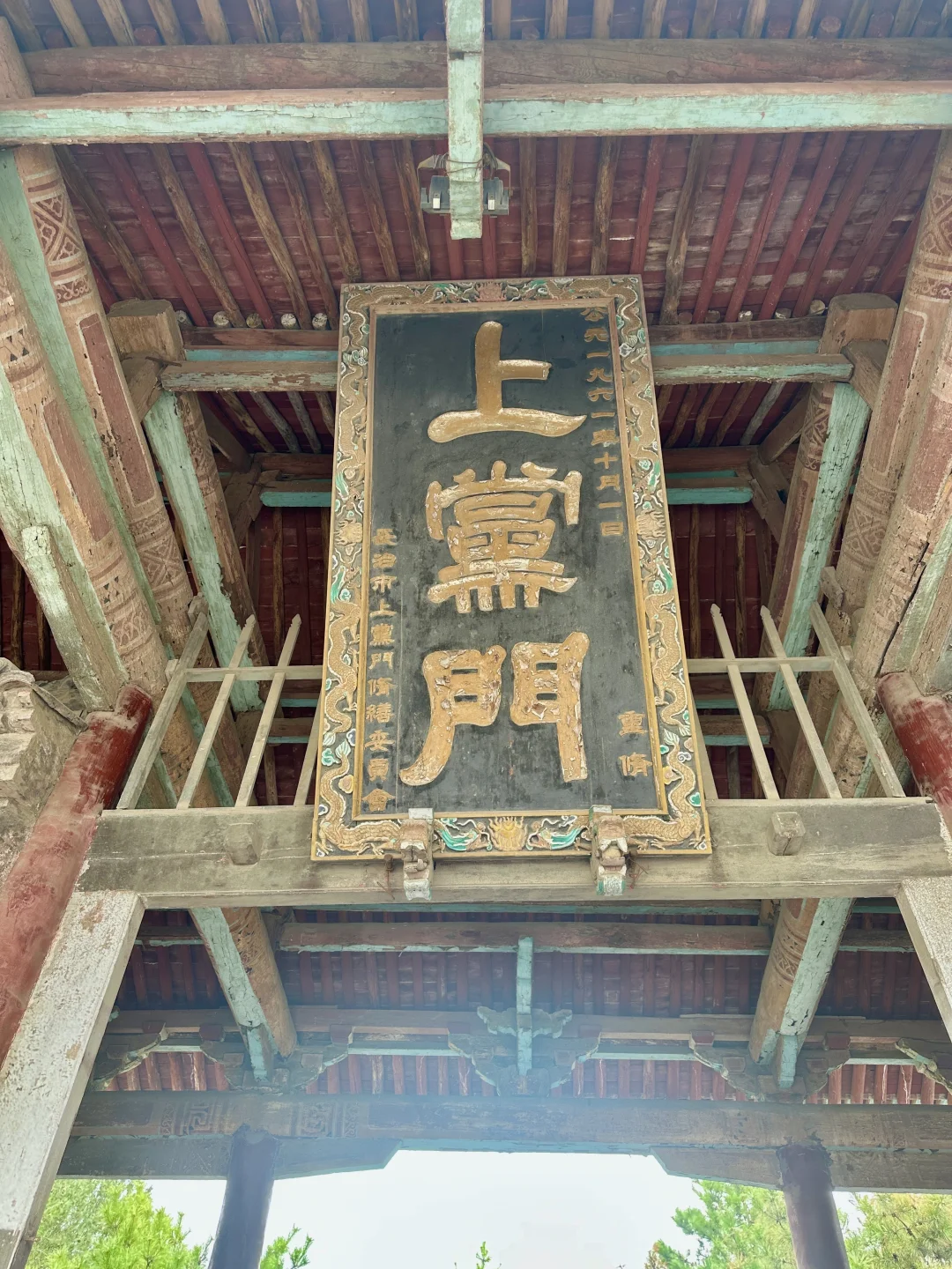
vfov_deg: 71.6
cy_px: 634
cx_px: 476
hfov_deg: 56.8
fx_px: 880
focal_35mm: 24
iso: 64
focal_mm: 6.86
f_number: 1.78
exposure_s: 1/121
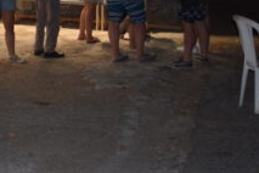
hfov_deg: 17.3
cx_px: -113
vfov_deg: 12.2
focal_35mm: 108
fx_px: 777
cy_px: -76
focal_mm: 20
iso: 1100
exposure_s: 1/60
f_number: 3.8
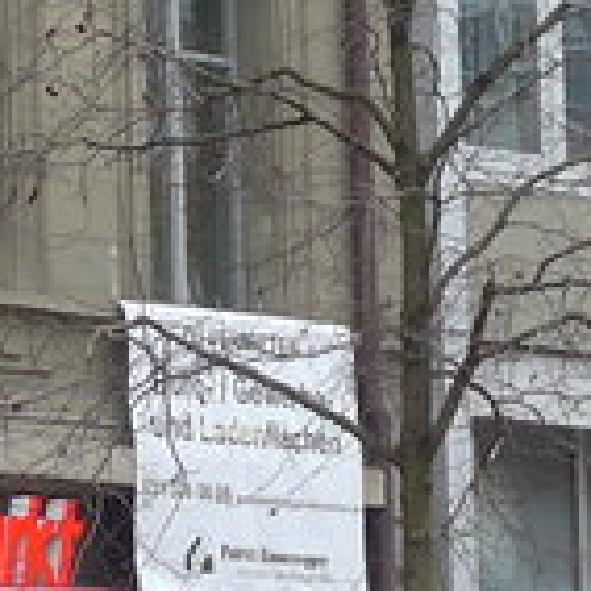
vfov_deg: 4.5
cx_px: 271
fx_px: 7495
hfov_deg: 4.5
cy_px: 603
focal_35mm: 388
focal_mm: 10.7
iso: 80
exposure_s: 1/200
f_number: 3.3
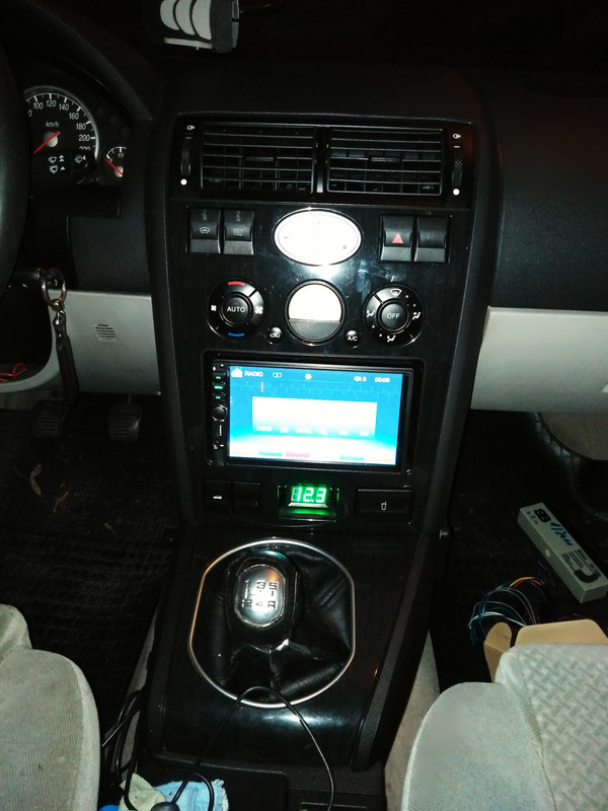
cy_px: 406
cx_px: 304
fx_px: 585
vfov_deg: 69.4
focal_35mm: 25
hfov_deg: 54.9
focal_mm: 3.46
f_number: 2.2
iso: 780
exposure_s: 1/16.3
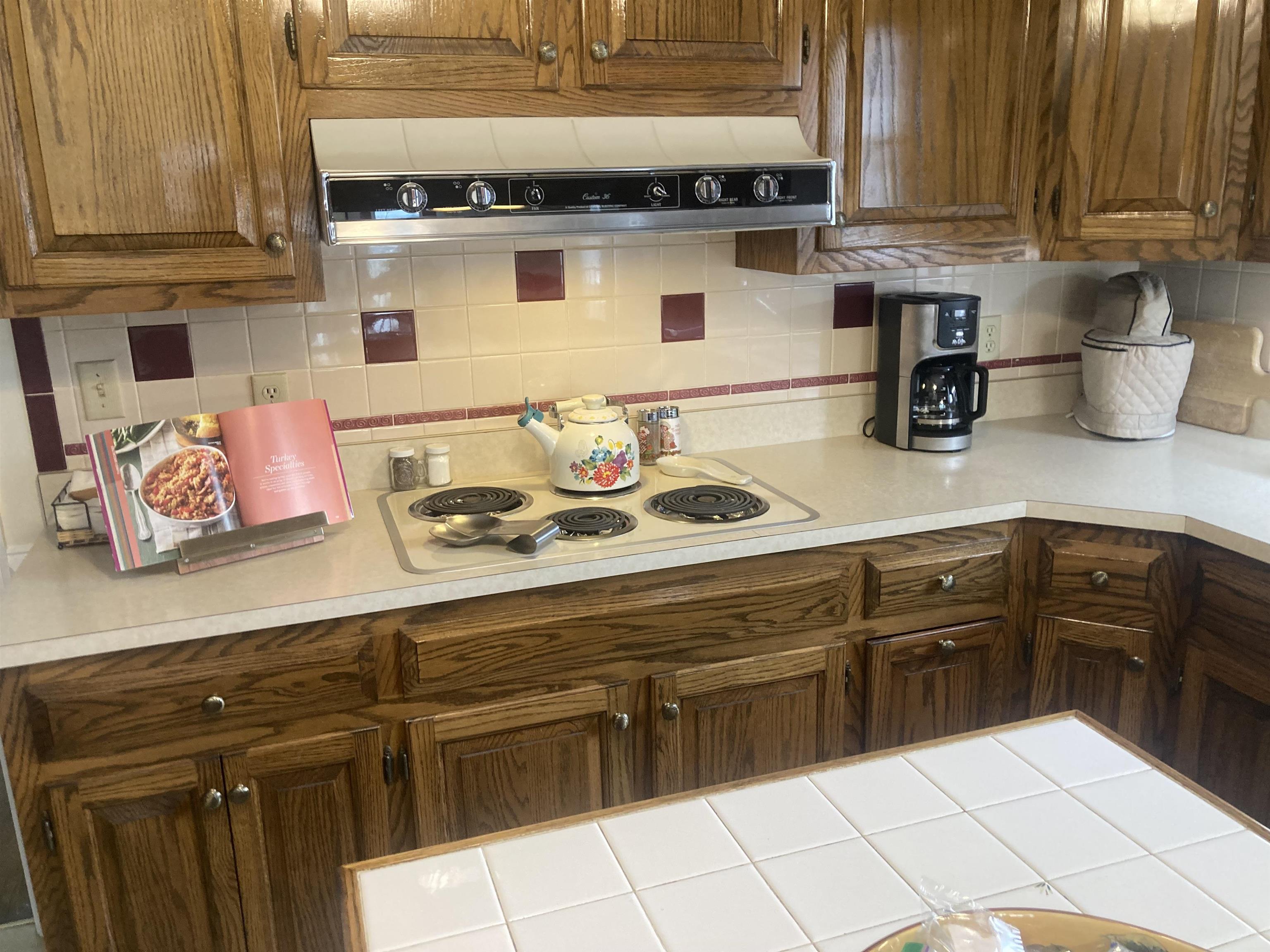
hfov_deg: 63.4
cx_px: 635
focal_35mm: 28
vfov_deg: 49.7
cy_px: 476
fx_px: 1027
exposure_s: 1/60
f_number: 1.8
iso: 125
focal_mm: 3.99
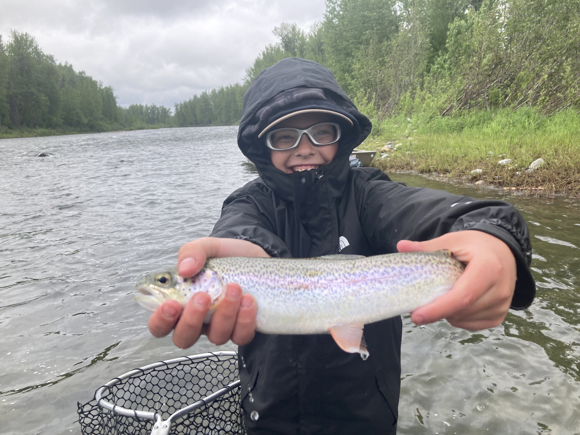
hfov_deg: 63.4
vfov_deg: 49.7
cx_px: 290
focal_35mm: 28
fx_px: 469
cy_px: 218
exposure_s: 1/564
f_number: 1.8
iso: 20
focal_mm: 4
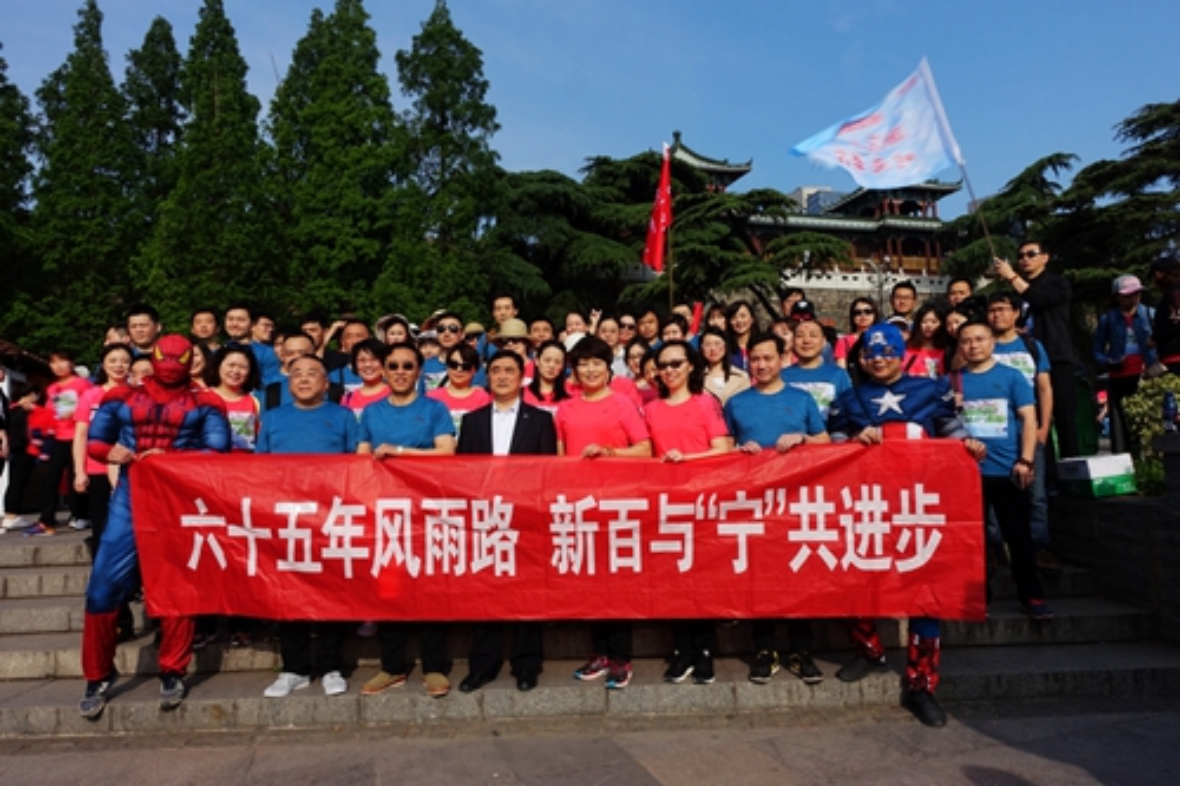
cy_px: 393
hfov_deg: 73.8
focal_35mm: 24
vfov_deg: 53.1
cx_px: 590
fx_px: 786
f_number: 11
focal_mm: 8.8
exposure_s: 1/25
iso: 125
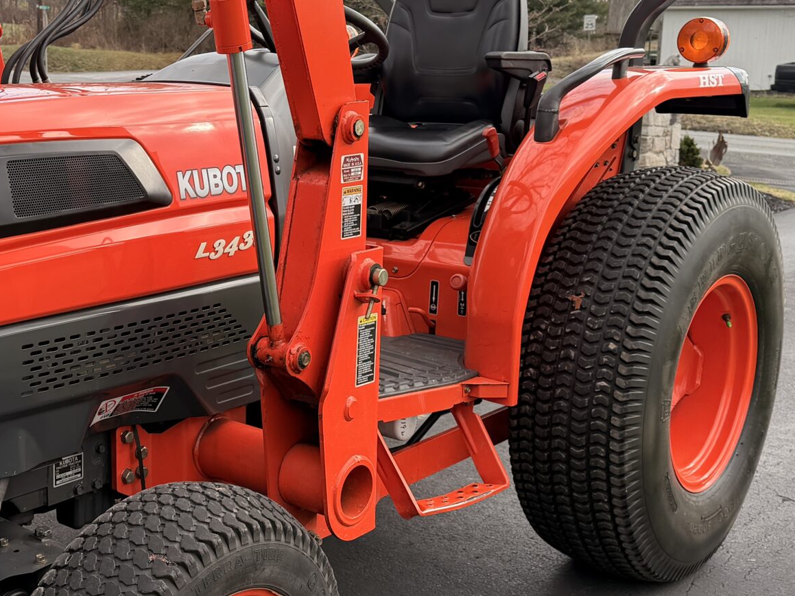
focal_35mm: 53
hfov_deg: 35.4
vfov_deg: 27.5
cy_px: 295
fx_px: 1217
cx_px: 202
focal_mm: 6.76
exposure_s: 1/602
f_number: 1.78
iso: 100
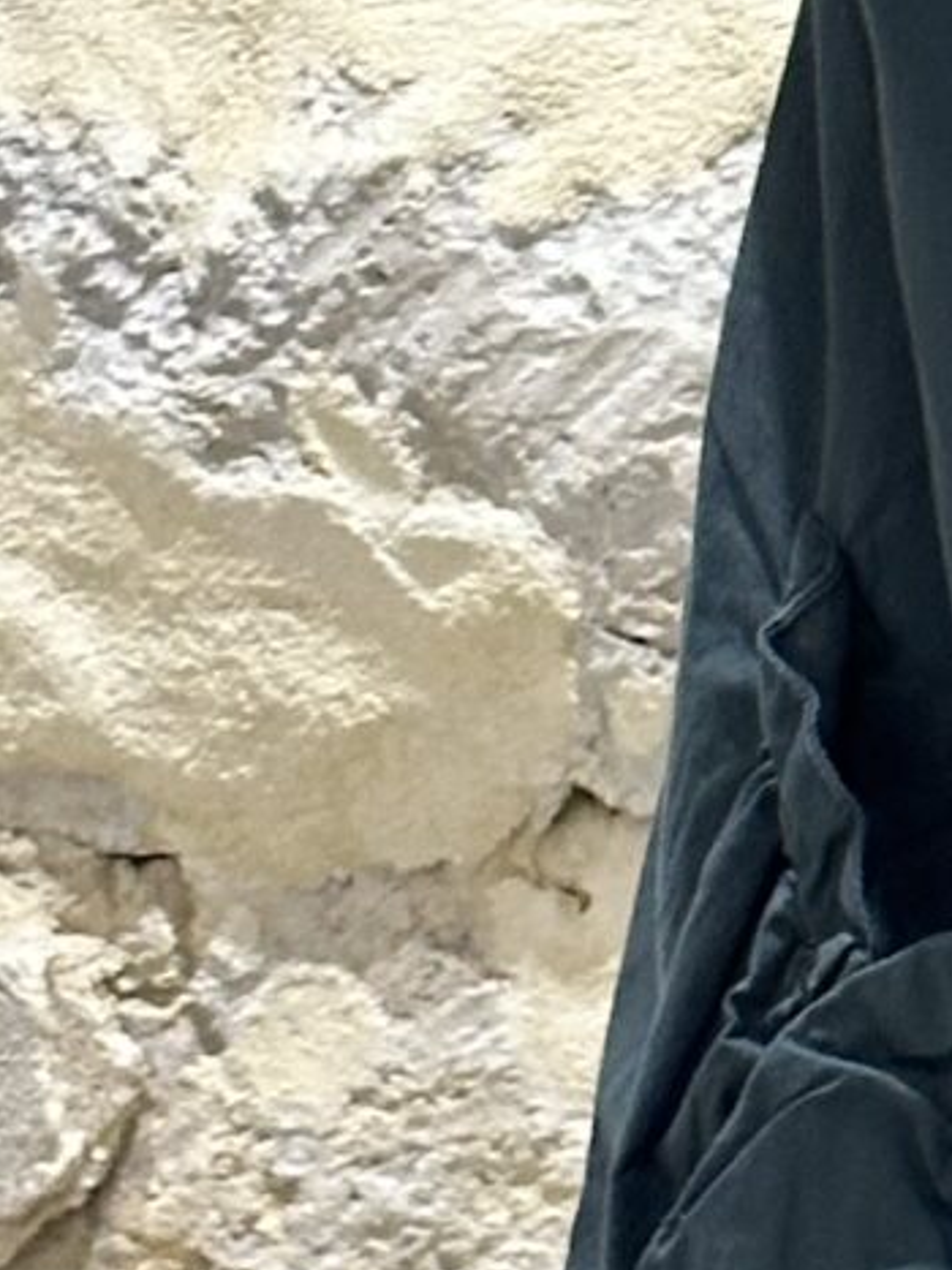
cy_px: -133
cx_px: 1996
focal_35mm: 263
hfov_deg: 5.5
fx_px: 9648
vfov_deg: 7.5
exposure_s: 1/50
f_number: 1.78
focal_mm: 6.86
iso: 250
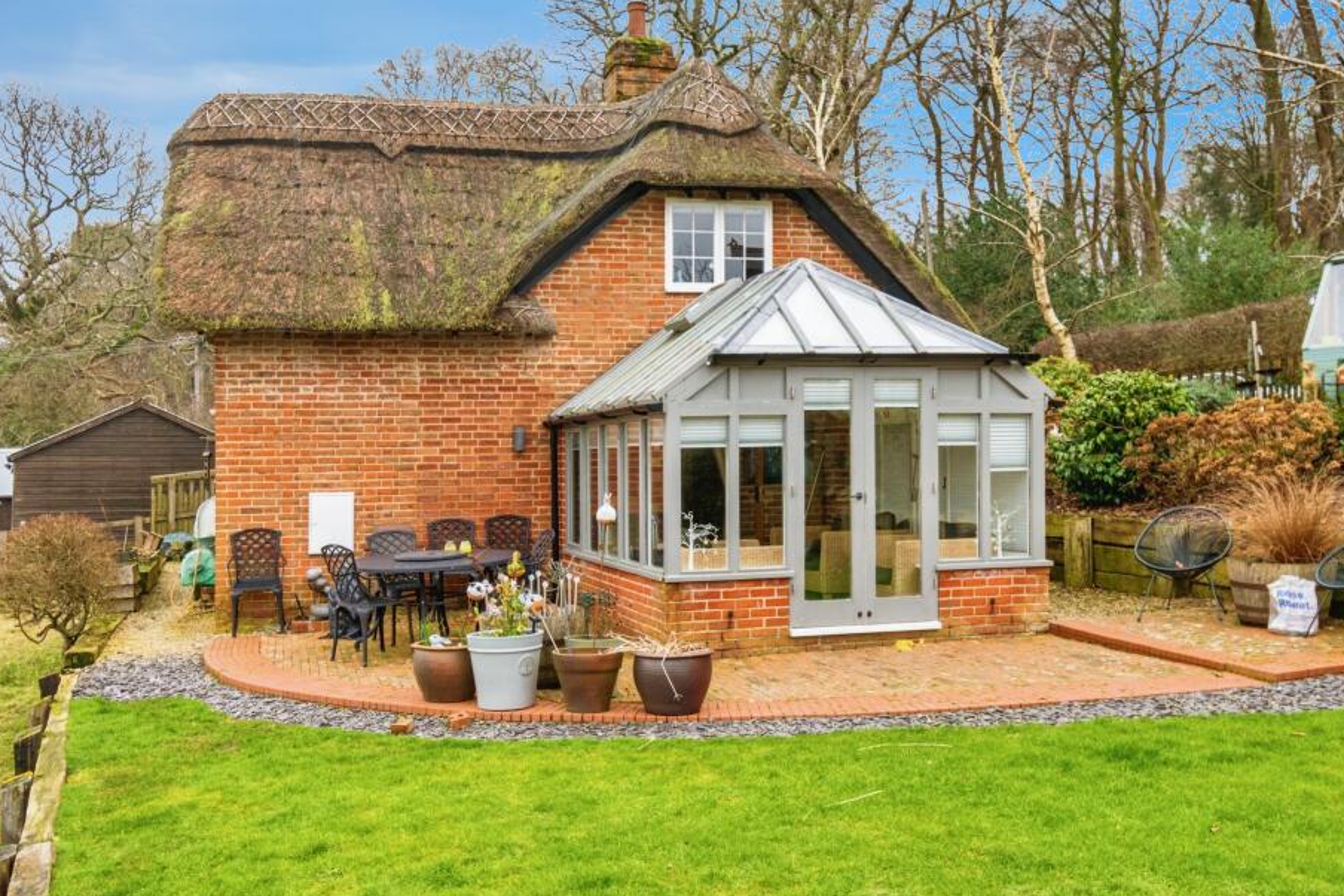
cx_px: 604
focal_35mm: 34
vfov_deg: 38.9
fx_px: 1269
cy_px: 435
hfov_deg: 55.7
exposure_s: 1/80
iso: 400
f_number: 7.1
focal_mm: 20
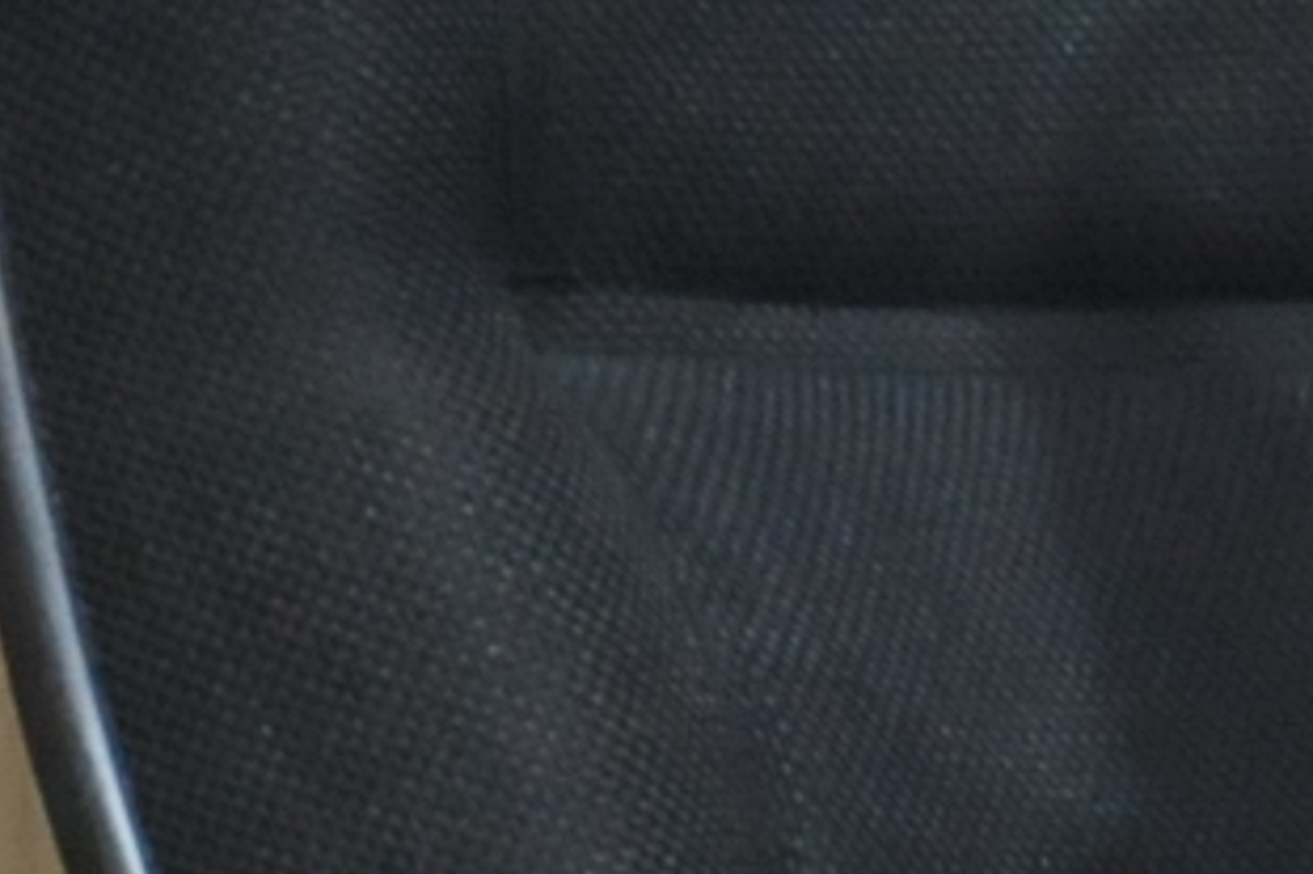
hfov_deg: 1.9
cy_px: -726
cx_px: 3555
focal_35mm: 1085
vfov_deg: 1.3
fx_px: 39566
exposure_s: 1/50
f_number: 5.6
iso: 2000
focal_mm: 105
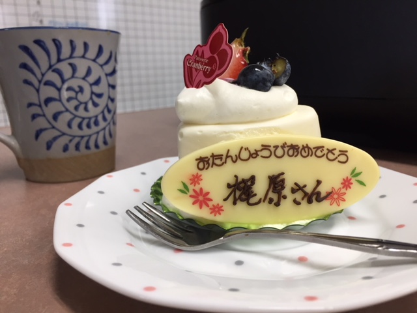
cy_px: 156
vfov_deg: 48.2
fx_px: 349
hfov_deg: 61.7
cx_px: 208
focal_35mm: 29
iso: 32
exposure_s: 1/30
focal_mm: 4.15
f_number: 2.2
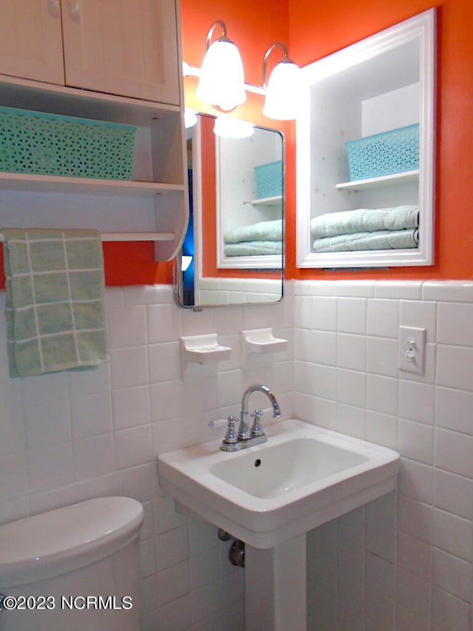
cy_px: 316
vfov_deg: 67.3
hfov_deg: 53.1
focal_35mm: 26
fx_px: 474
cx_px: 236
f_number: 3.2
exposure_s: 1/50
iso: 200
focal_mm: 4.6
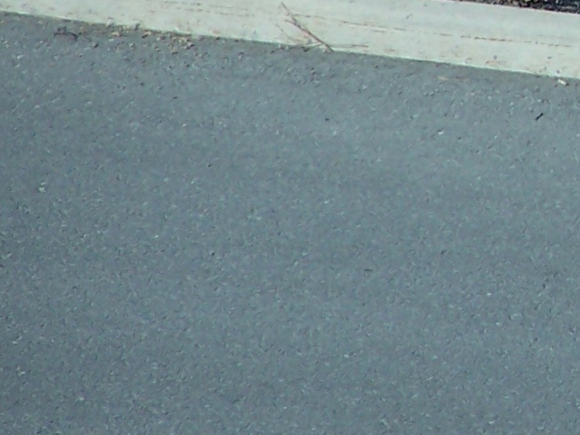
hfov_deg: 1.5
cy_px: -147
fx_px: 22787
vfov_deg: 1.1
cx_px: 984
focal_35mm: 1360
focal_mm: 63
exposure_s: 1/500
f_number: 3.7
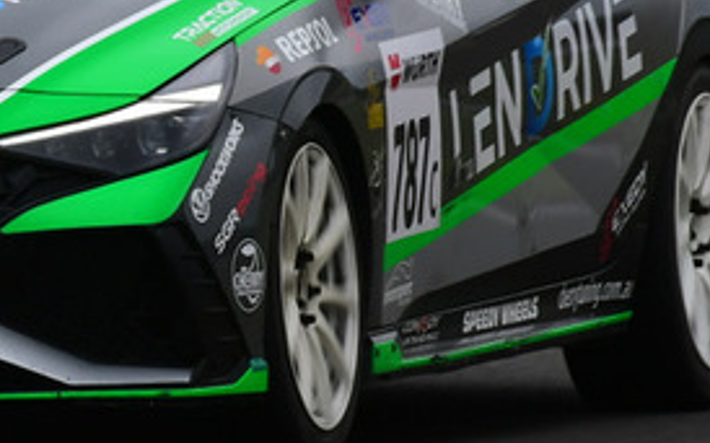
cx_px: -130
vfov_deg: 0.6
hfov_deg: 1.0
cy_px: 52
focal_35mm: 2143
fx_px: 41450
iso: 320
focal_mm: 480
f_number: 10
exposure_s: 1/640
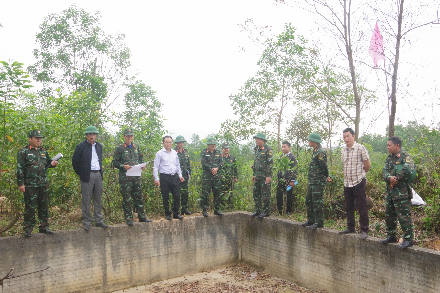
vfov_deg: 36.9
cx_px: 220
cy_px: 146
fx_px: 440
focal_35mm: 36
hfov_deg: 53.1
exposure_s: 1/250
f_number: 14
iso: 3200
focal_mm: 24
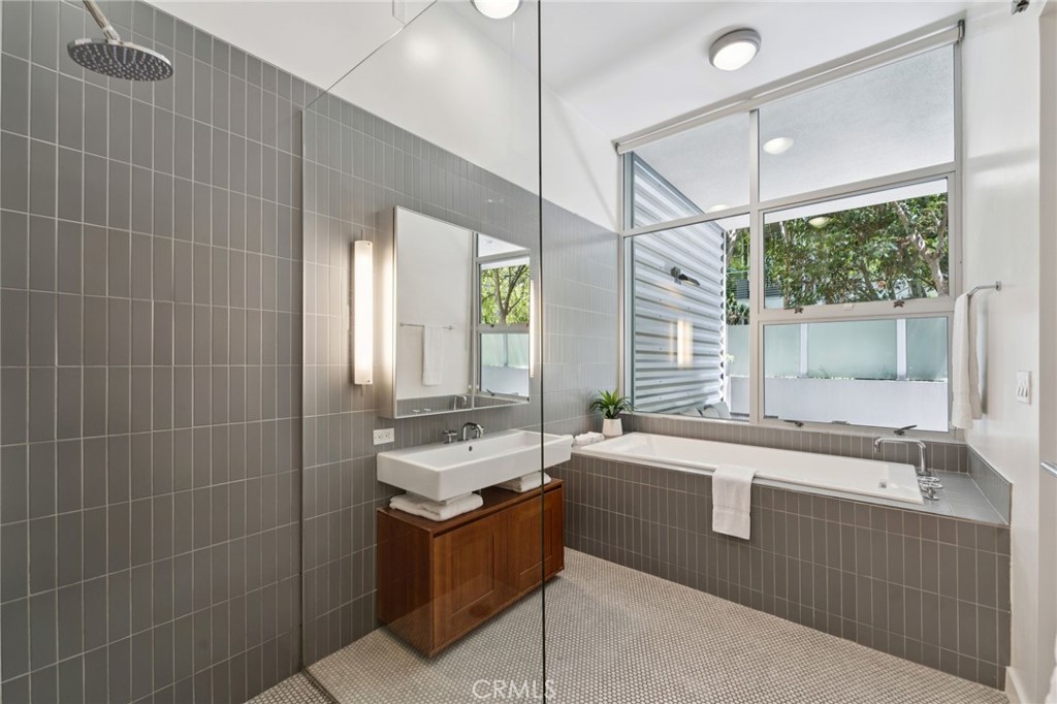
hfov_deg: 104.3
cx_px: 528
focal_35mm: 14
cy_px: 352
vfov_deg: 81.2
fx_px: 411
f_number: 8
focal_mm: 14
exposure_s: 1/3
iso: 100
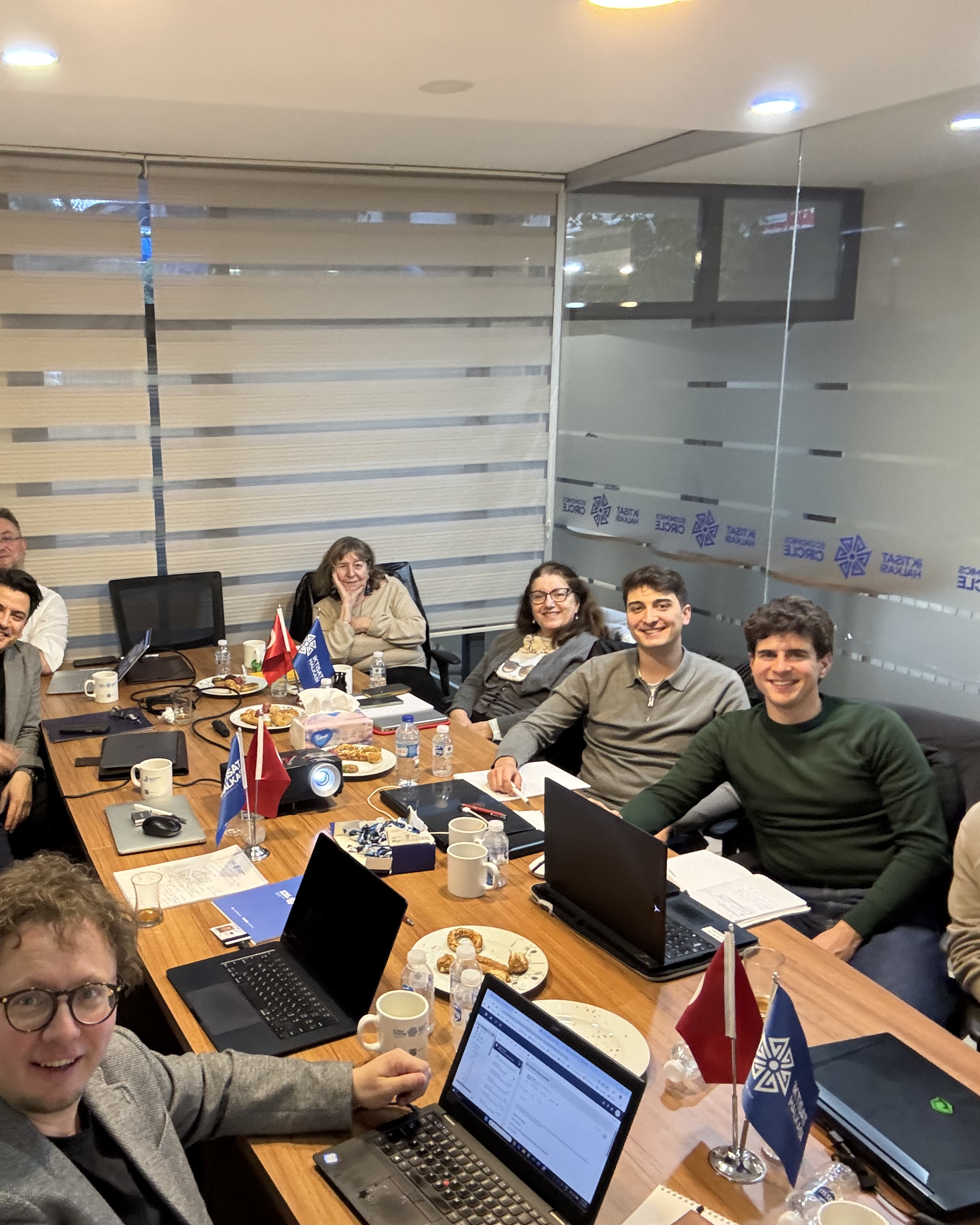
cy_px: 612
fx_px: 1088
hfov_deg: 47.7
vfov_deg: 58.8
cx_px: 323
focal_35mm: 30
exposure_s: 1/40
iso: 320
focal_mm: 2.69
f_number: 1.9
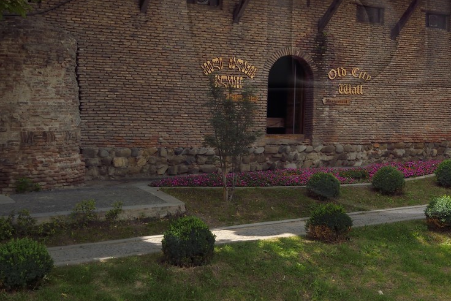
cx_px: 412
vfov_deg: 20.8
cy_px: -12
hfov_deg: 30.4
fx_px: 789
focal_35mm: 63
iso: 200
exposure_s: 1/250
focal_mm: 29
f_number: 10
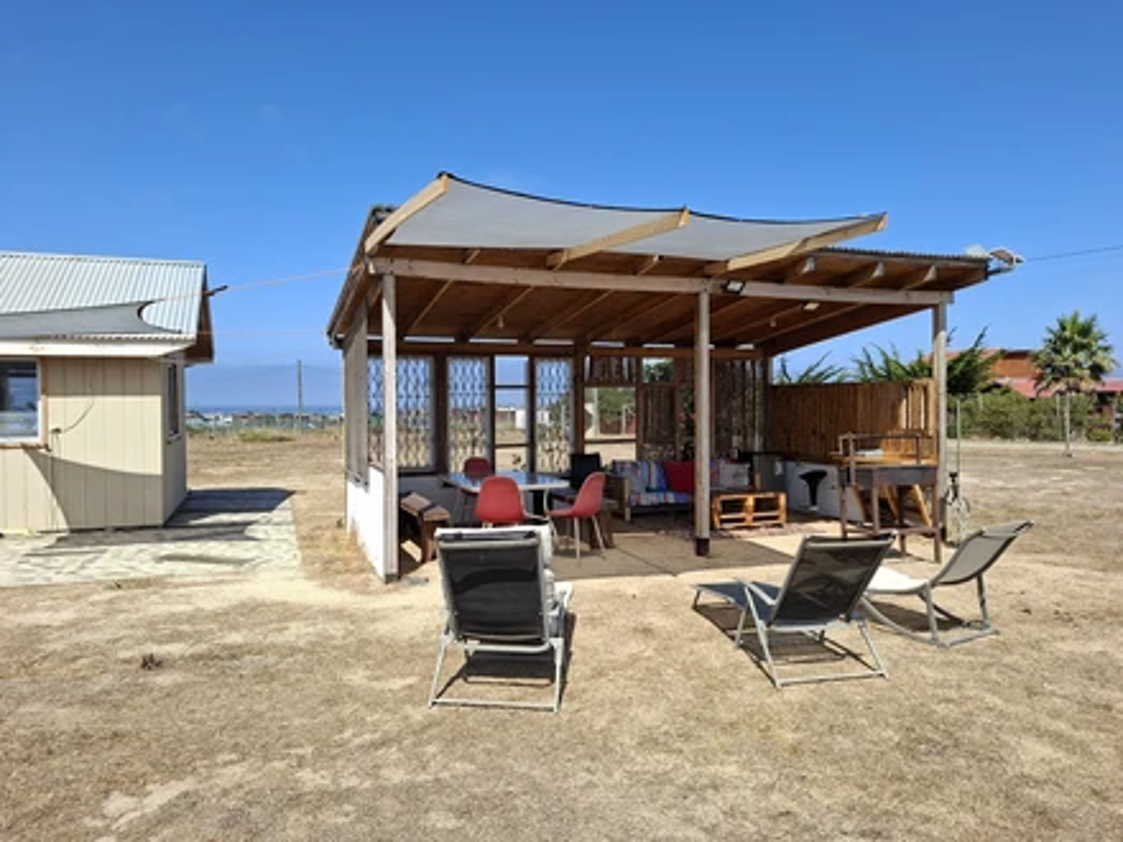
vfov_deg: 58.9
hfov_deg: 73.9
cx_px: 562
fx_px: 746
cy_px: 421
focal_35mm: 23
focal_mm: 5.54
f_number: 1.8
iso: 50
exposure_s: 1/1667
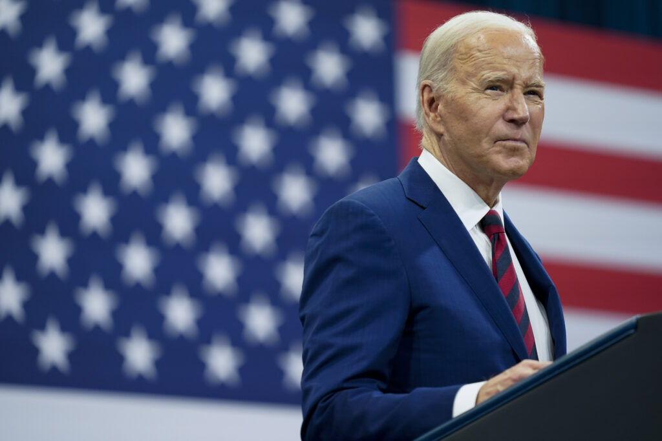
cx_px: 331
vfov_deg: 6.9
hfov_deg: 10.3
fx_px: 3678
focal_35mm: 200
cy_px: 220
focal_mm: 200
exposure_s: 1/250
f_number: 2.8
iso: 1250
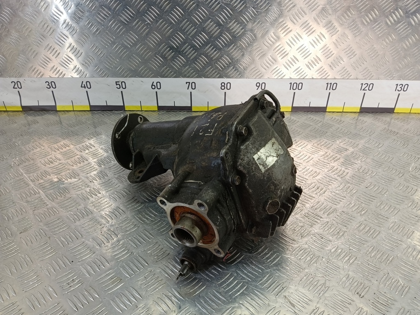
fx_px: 279
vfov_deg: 58.9
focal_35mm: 23
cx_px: 210
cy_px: 158
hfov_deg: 73.9
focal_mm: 4.11
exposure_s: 1/50
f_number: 1.6
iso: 88
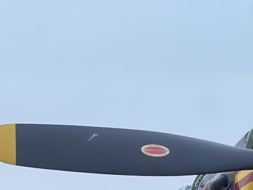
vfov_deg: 7.2
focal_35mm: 206
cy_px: 207
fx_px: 1505
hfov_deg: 9.6
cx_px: 198
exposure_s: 1/202
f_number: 2.8
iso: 32
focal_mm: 9
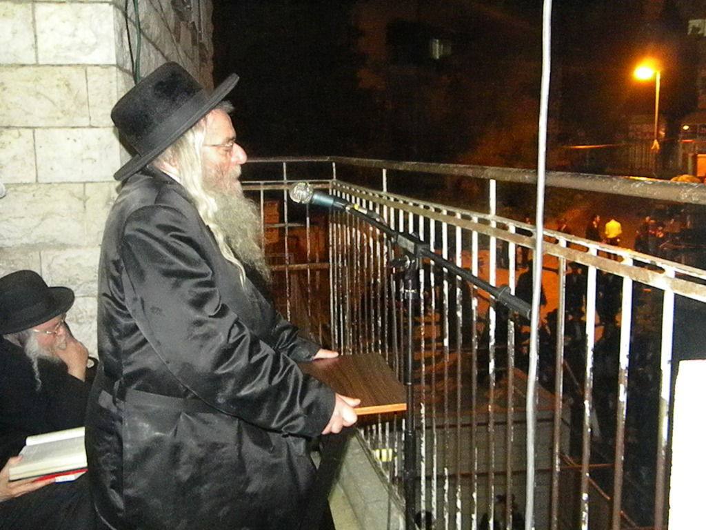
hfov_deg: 51.4
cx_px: 353
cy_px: 265
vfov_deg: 39.7
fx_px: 734
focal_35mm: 36
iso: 3200
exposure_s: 1/30
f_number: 3.7
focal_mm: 6.4
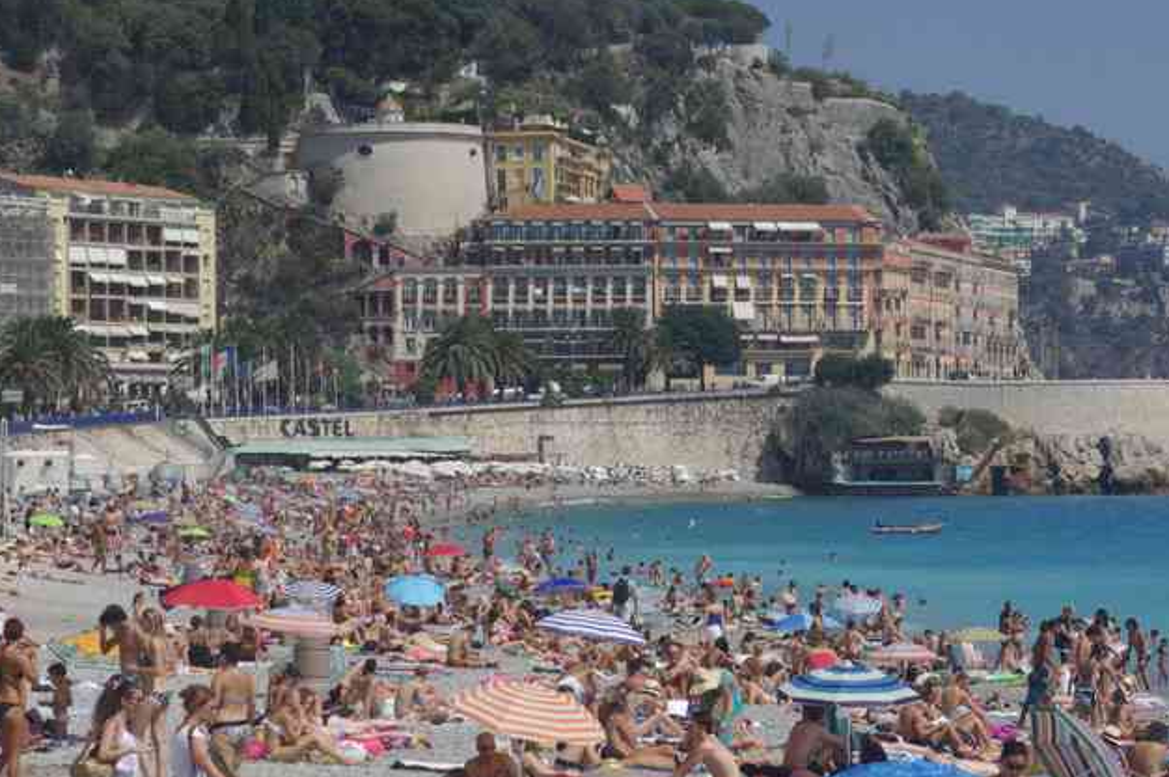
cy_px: 460
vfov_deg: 10.4
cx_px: 653
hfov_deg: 15.6
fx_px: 4276
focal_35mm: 132
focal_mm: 55
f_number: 9.5
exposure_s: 1/250
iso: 100
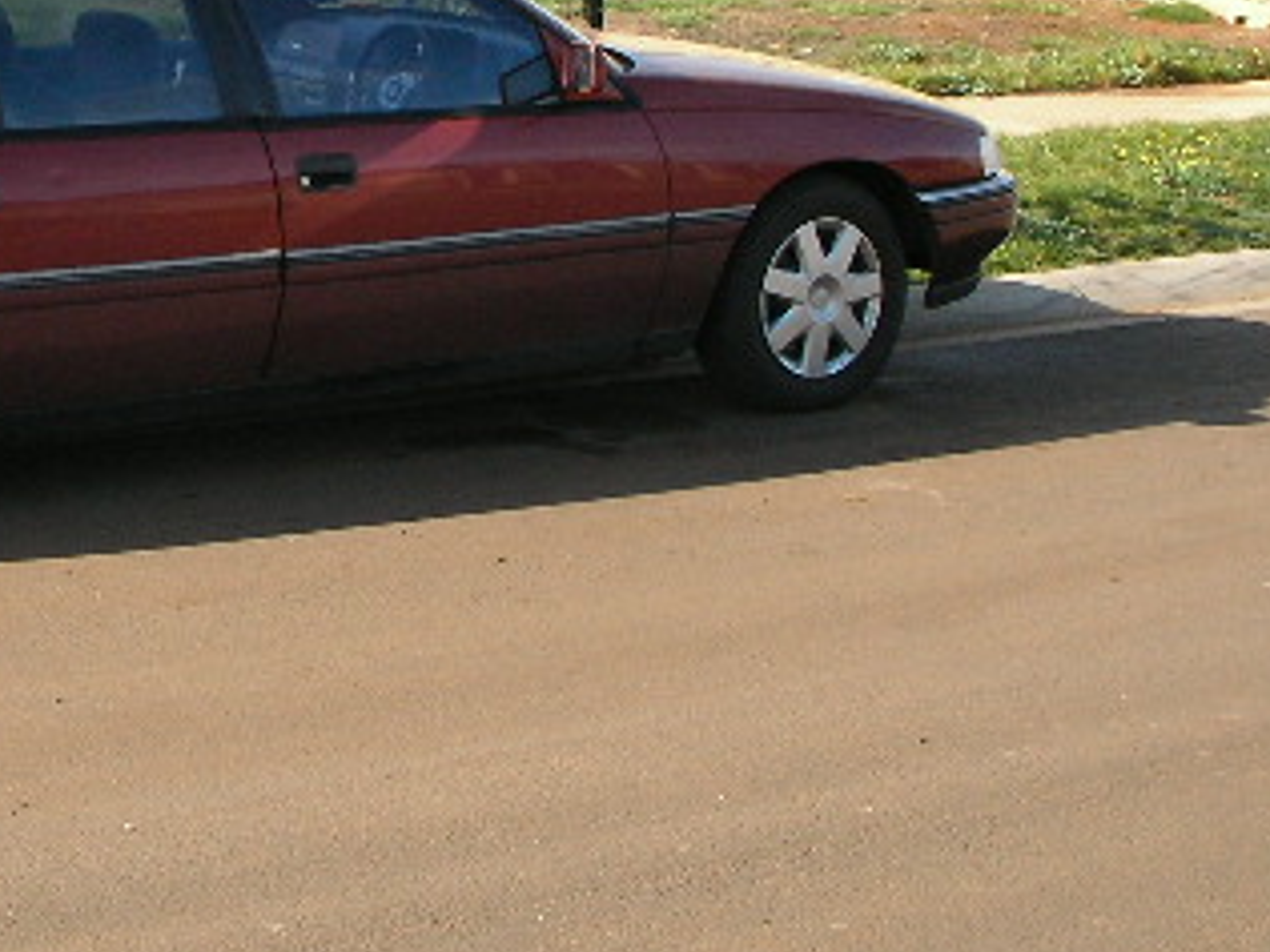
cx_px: 261
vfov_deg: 18.8
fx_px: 2825
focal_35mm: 77
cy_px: 104
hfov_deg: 24.9
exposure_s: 1/220
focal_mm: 6.3
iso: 71
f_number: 4.5
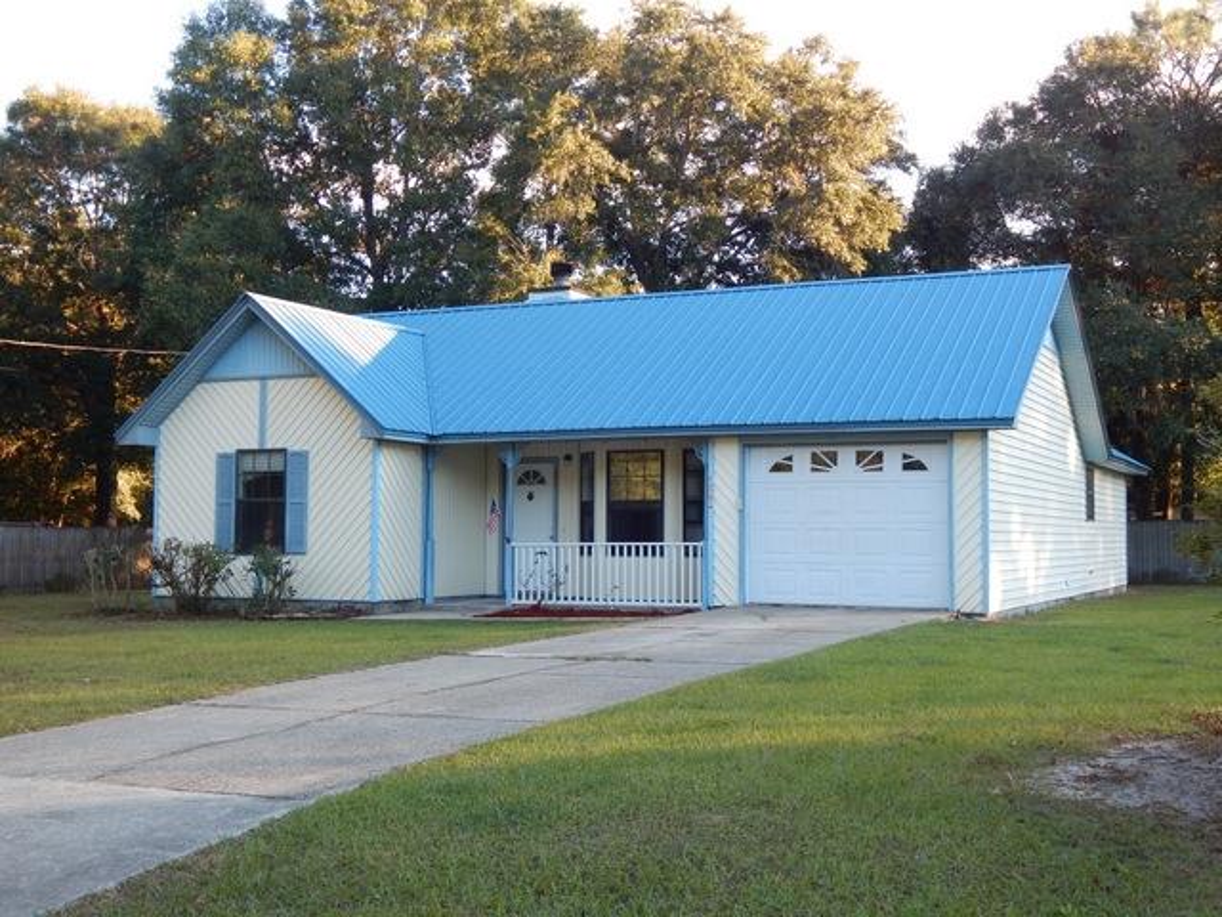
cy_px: 458
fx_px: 1518
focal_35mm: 43
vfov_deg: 33.6
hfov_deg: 43.9
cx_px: 611
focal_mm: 7.7
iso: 125
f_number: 3.6
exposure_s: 1/100
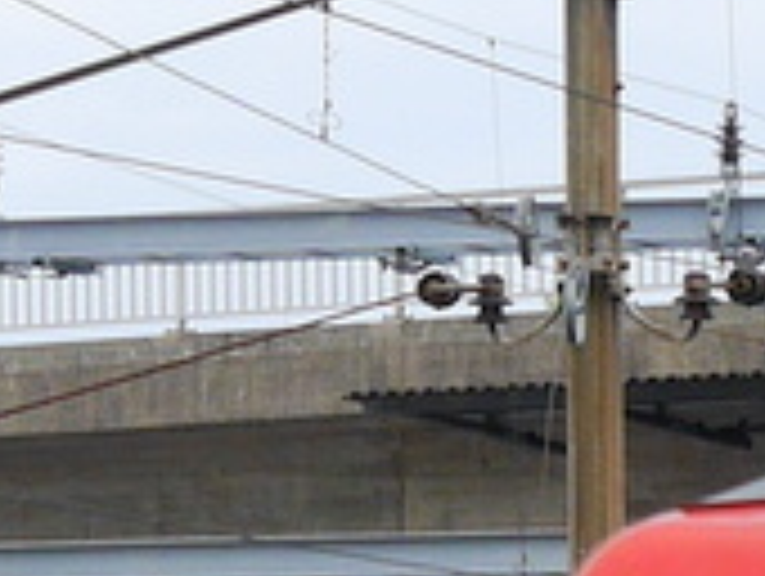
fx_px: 7458
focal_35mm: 337
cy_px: 1105
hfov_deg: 5.8
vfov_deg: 4.4
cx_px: 1426
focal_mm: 26
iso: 160
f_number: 7.1
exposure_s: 1/200
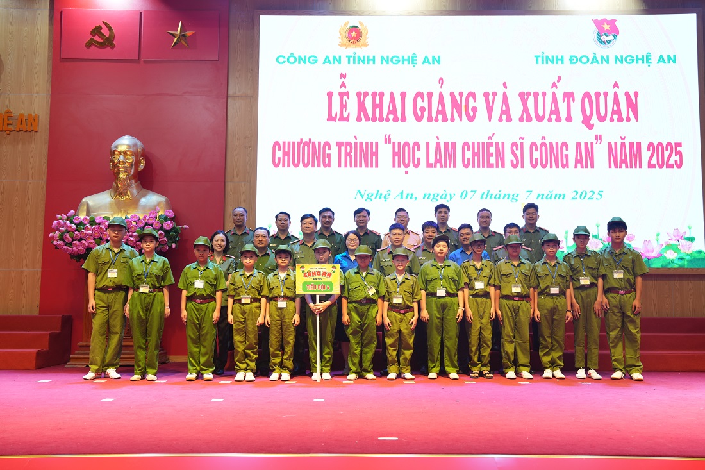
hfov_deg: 54.4
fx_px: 685
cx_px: 352
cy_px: 235
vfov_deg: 37.8
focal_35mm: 35
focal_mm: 35
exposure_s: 1/80
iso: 500
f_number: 2.8
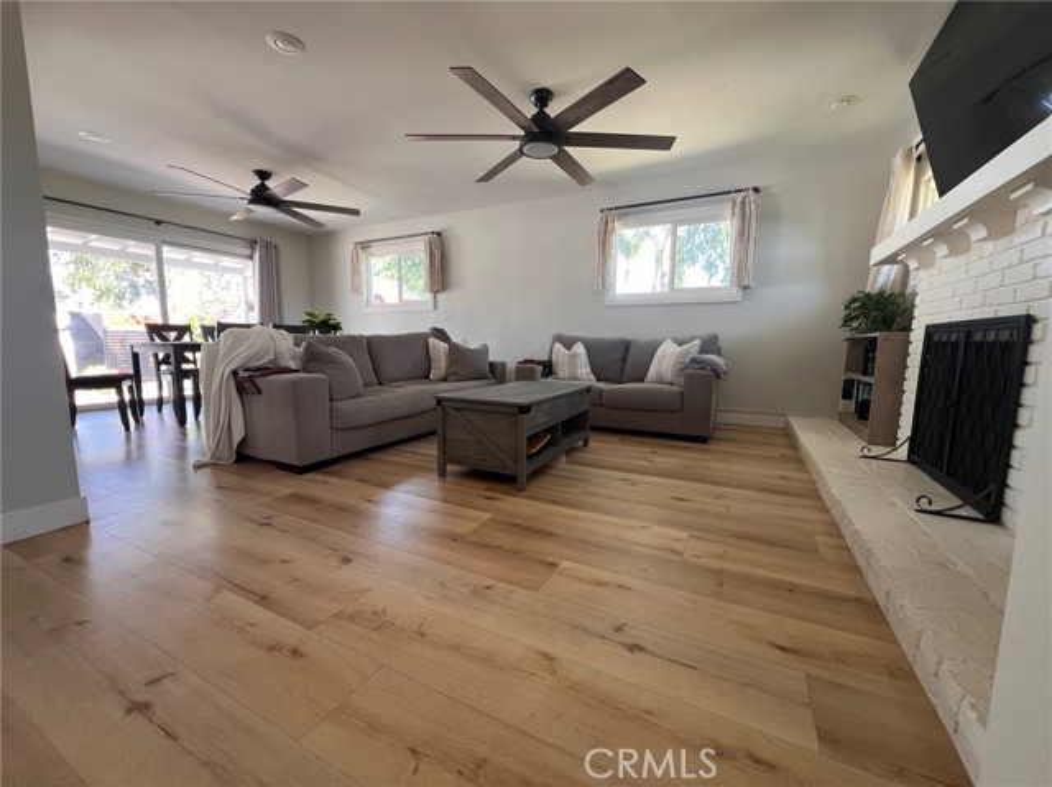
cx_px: 526
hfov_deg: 106.2
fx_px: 395
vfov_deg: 89.8
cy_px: 394
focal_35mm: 13
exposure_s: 1/99
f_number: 1.8
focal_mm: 1.57
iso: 160
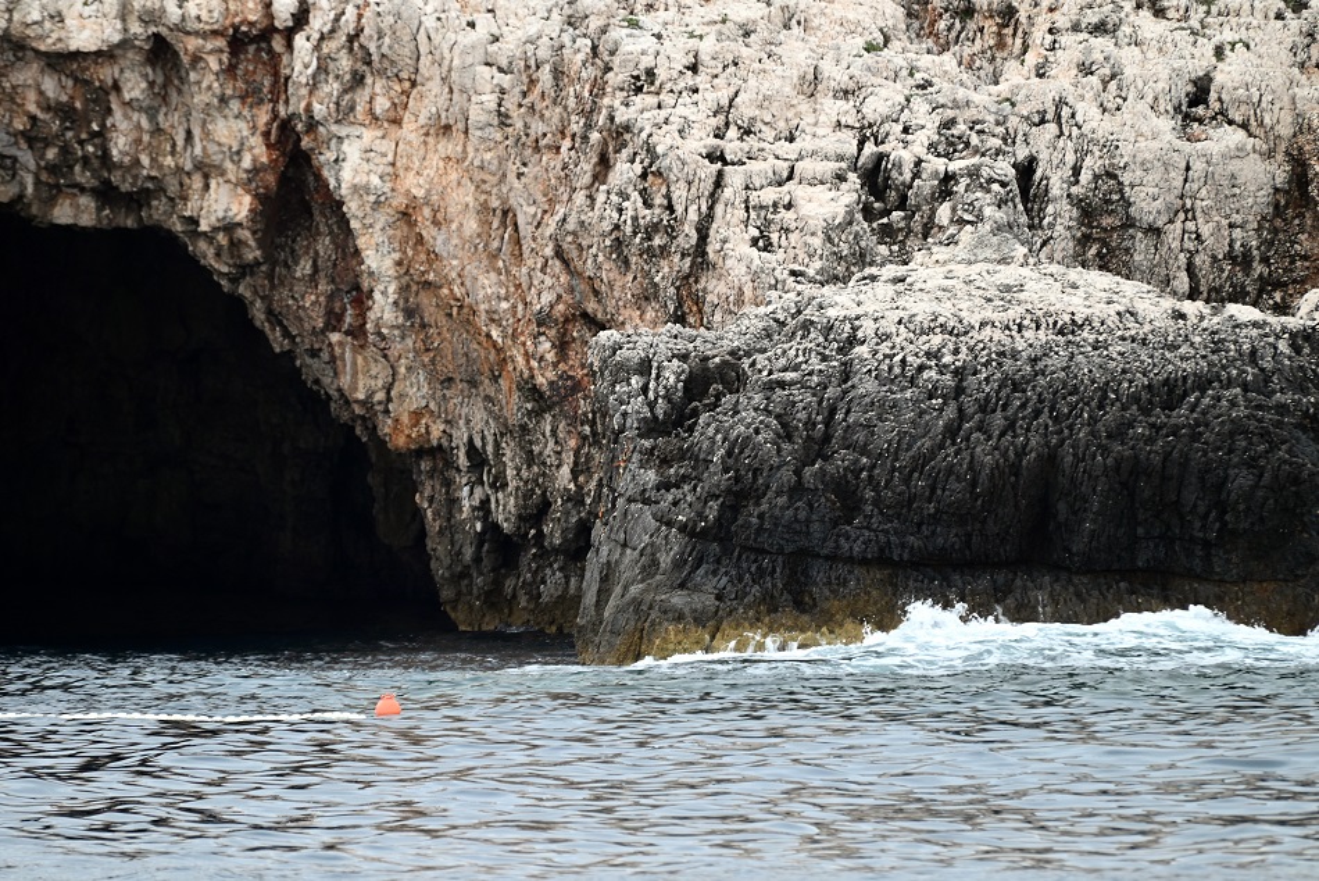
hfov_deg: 6.9
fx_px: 10994
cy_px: 440
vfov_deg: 4.6
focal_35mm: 300
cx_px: 660
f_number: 5.6
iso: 500
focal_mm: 300
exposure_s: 1/500
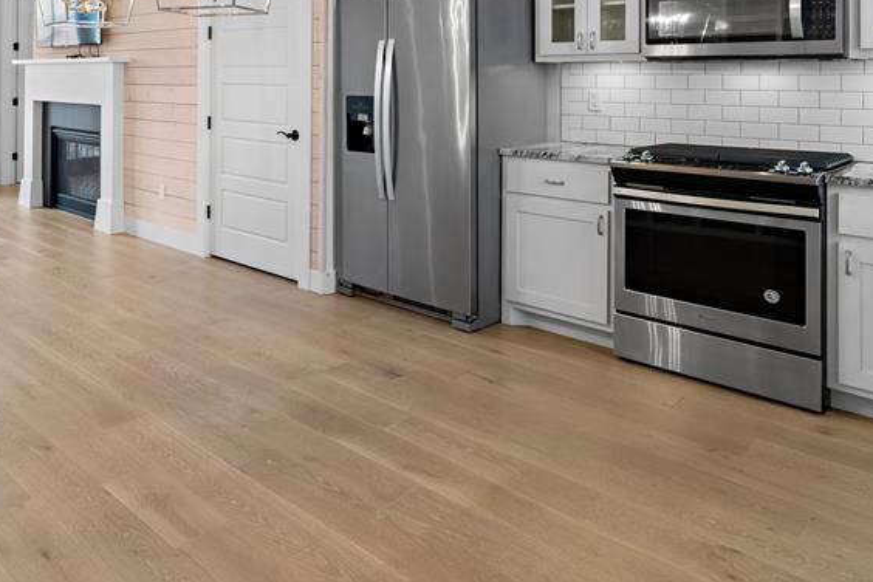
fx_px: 703
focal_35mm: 29
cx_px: 250
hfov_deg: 61.1
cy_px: 71
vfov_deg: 41.8
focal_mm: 16
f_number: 8
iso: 100
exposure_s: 1/2.5
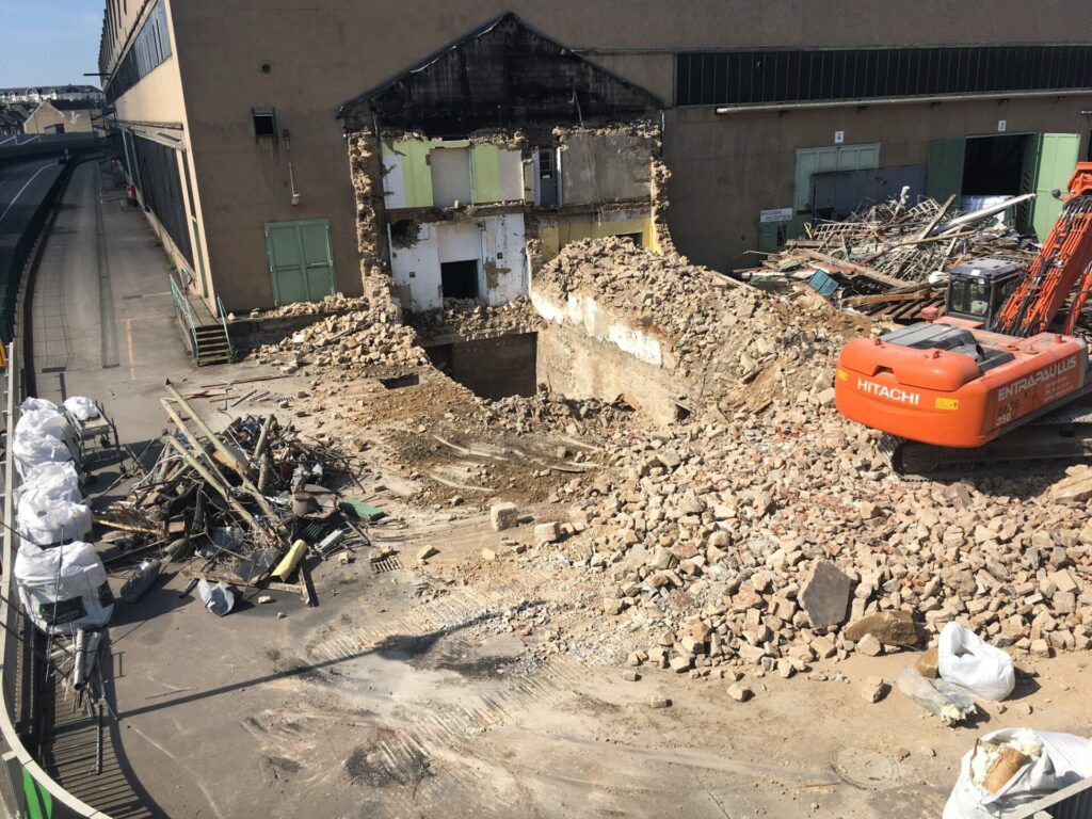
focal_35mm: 29
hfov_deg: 61.7
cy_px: 410
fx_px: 915
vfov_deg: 48.2
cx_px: 546
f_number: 2.2
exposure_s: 1/2024
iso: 25
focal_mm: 4.15
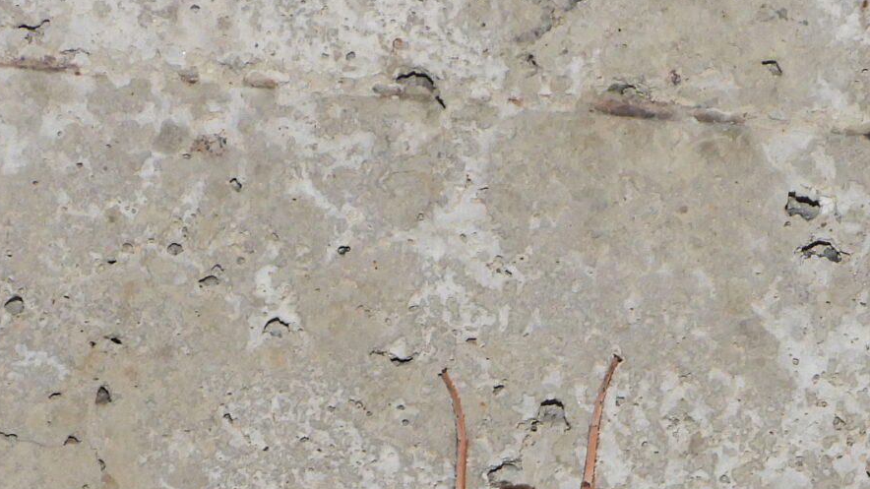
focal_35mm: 363
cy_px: 860
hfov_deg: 5.9
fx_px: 8373
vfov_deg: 3.3
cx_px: 588
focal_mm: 20.7
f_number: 4
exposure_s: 1/60
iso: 200
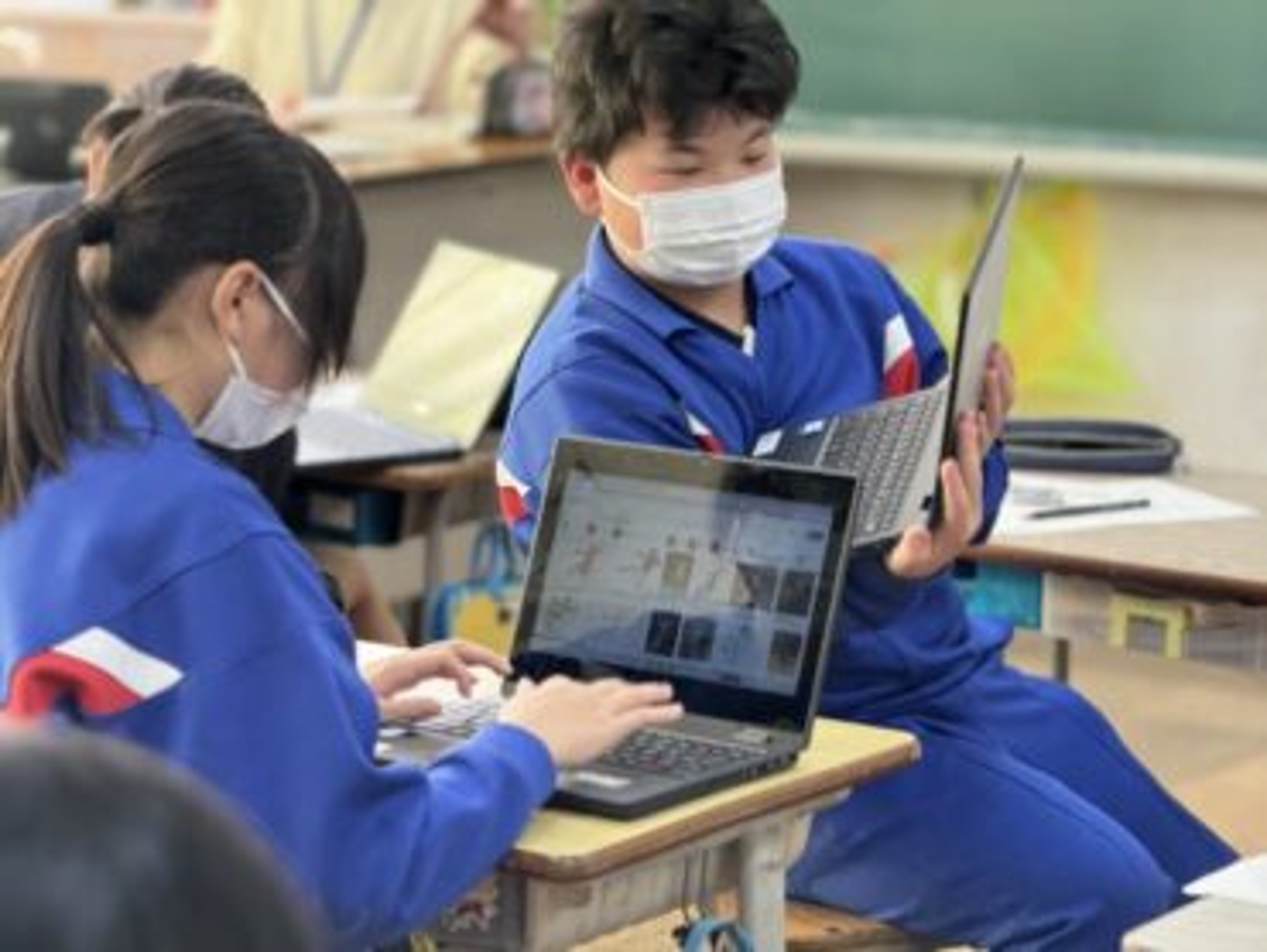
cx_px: 634
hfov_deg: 16.4
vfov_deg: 12.4
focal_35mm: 120
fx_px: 4395
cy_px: 476
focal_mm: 15.66
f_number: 2.8
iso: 200
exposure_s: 1/60
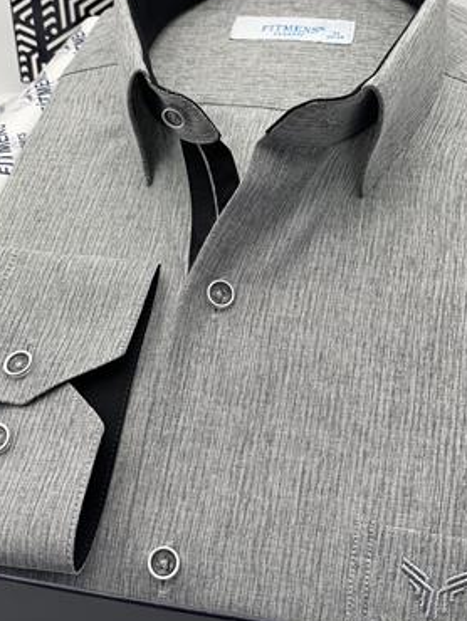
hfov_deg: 25.3
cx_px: 239
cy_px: 293
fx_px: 1042
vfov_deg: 33.2
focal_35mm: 58
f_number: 2
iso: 32
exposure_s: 1/122
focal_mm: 6
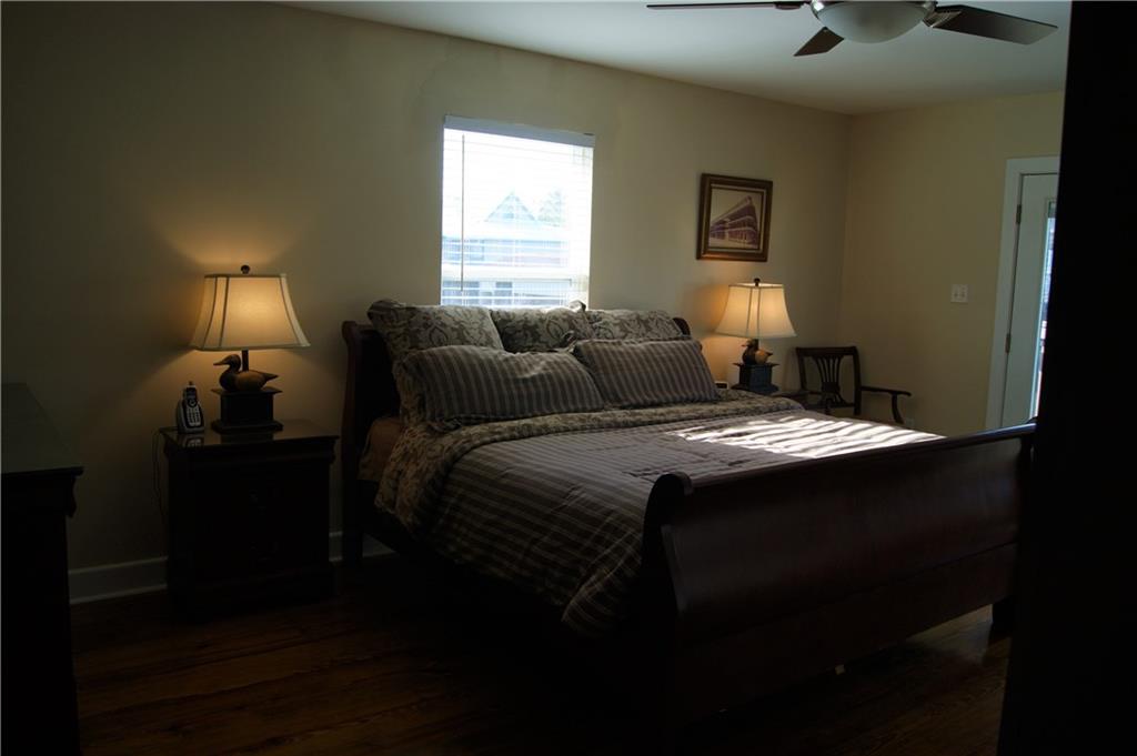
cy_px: 378
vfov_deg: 47.9
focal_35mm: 27
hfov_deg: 67.4
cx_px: 568
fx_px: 852
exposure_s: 1/50
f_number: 5.6
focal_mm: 18
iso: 100
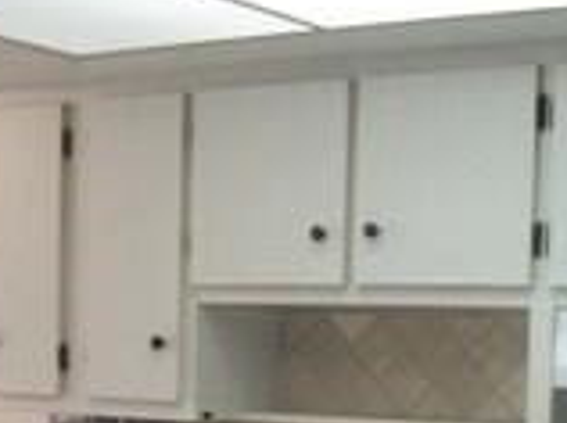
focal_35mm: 91
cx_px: 463
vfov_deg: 15.5
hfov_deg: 21.3
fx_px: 1488
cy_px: 523
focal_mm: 5.7
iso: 80
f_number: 2.9
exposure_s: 1/30
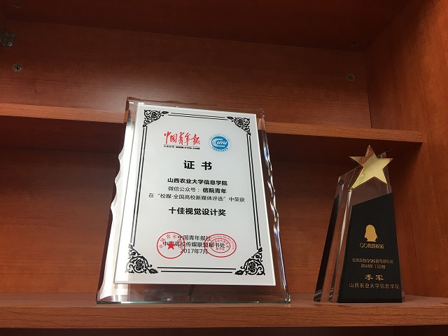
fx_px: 375
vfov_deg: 48.2
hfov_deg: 61.7
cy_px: 168
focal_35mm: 29
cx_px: 224
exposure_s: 1/33
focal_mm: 4.15
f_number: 2.2
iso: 32
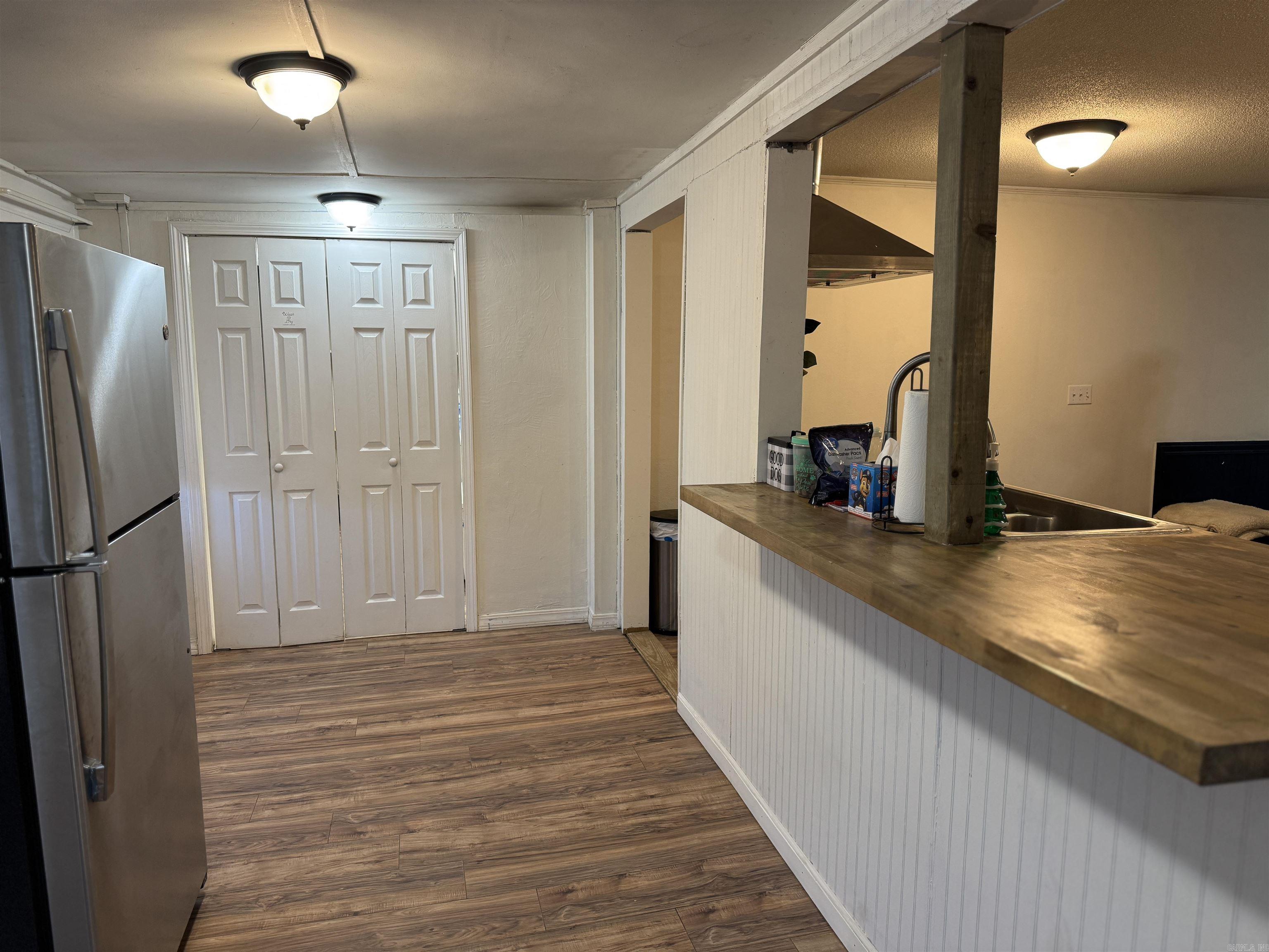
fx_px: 880
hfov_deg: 71.6
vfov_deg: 56.8
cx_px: 634
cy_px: 476
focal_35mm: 24
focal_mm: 6.76
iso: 160
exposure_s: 1/60
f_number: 1.78
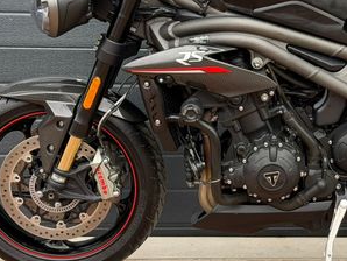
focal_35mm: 103
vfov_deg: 14.4
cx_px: 312
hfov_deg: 18.7
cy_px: 112
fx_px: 1033
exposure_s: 1/407
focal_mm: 6.76
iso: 80
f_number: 1.78
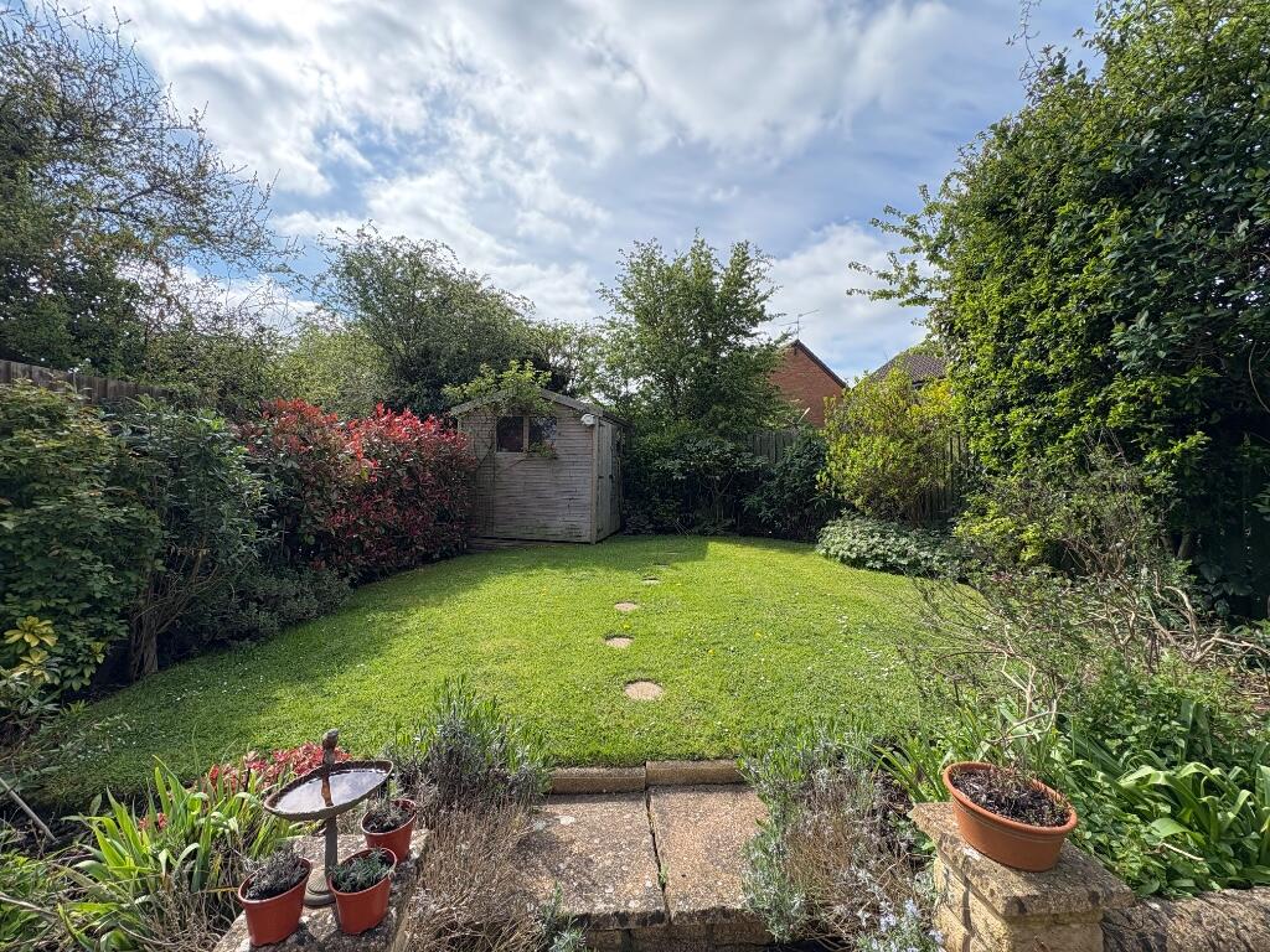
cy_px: 476
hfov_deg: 102.1
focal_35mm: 14
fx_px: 514
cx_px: 635
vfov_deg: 85.7
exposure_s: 1/831
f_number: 2.2
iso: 64
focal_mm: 2.22
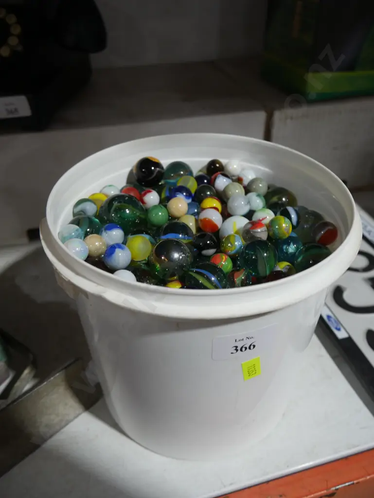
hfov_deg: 46.8
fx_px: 432
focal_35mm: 30
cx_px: 187
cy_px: 249
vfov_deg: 59.9
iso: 320
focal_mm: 15
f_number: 3.6
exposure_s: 1/60
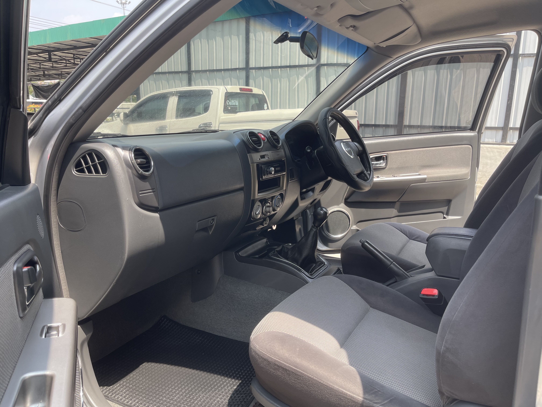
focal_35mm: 25
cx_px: 271
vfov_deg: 54.9
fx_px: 391
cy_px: 204
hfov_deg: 69.4
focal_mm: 5.1
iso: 32
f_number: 1.6
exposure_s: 1/494
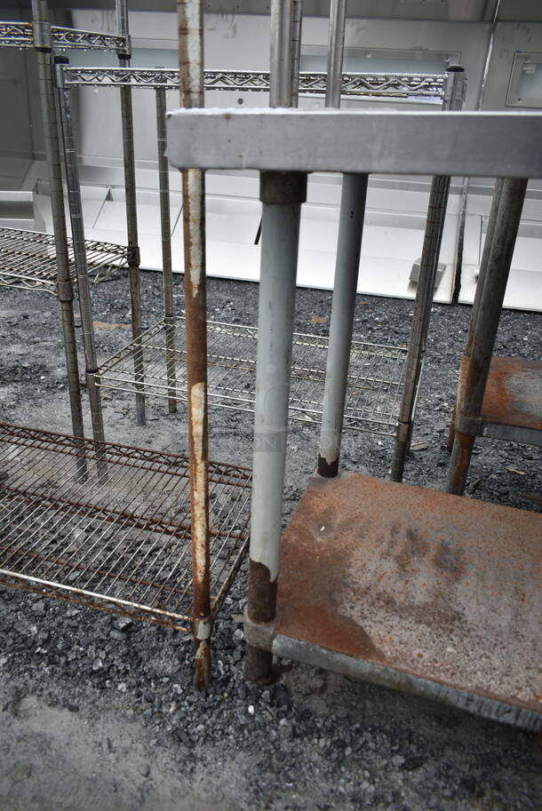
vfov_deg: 67.3
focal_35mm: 27
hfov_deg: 48.0
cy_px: 406
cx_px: 271
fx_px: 609
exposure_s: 1/80
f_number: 4.5
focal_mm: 18
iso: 100
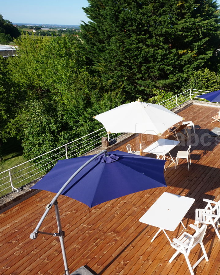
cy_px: 138
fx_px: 277
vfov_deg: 52.8
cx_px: 198
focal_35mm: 34
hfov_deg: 40.2
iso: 100
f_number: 13
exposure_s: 1/80
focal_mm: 16
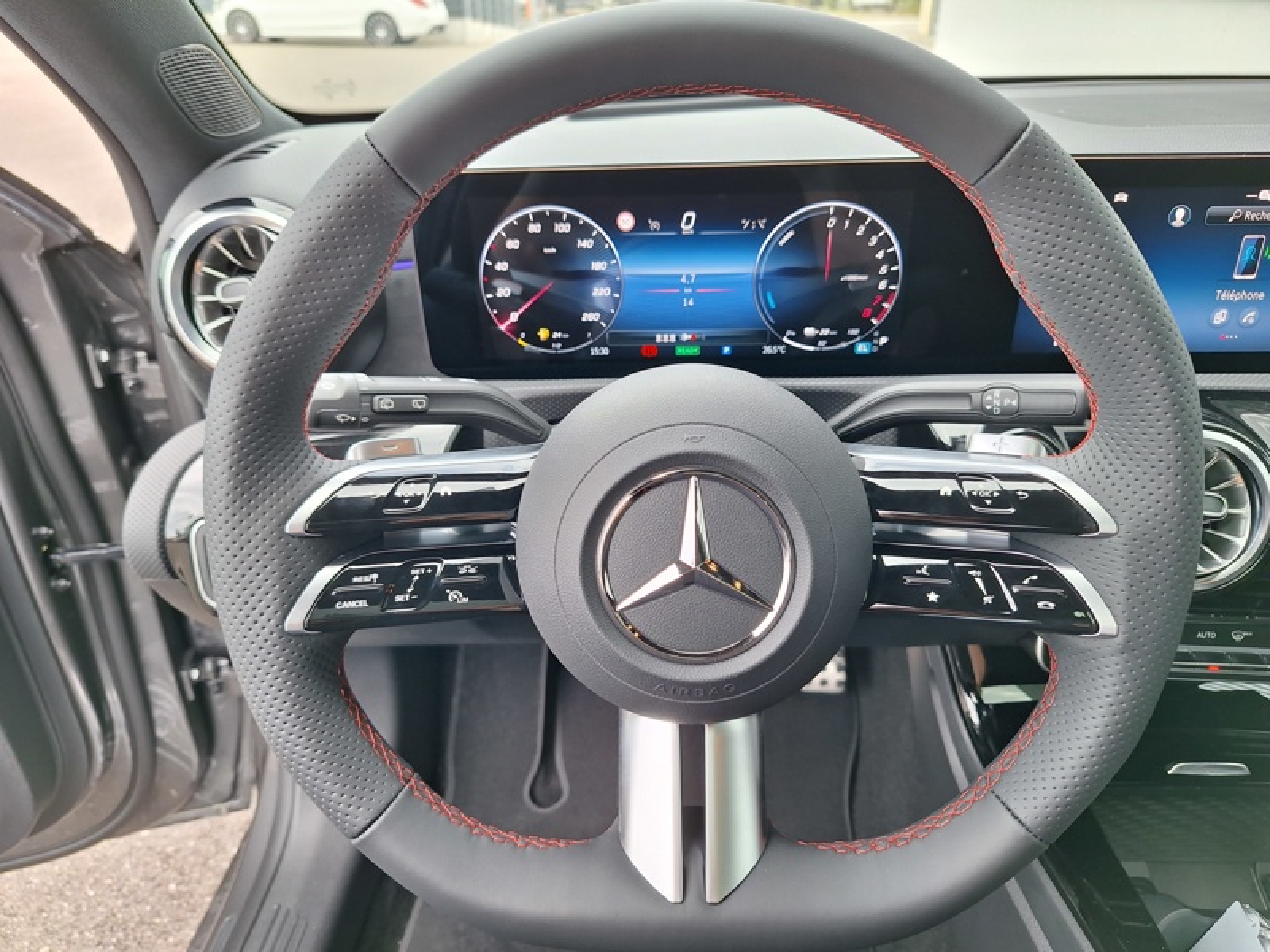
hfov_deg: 73.9
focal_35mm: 23
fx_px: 844
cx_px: 635
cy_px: 476
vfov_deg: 58.9
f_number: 1.8
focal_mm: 5.54
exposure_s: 1/129
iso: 40
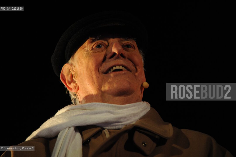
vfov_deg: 7.6
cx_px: 118
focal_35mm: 180
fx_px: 1179
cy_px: 78
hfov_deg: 11.4
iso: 1600
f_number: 4
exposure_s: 1/125
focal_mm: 180
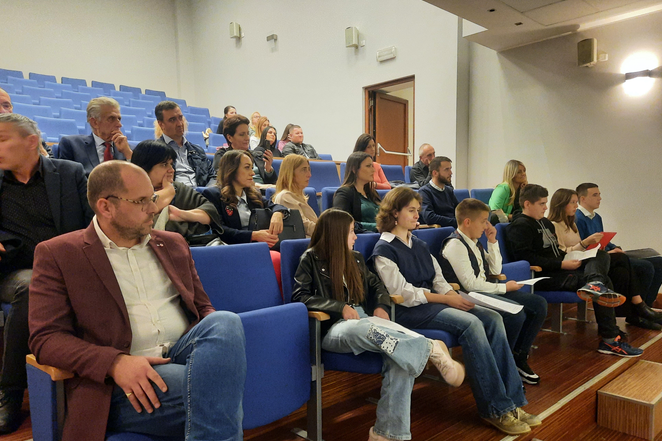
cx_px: 332
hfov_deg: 67.4
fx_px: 496
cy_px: 238
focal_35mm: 27
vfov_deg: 47.9
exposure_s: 1/25
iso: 640
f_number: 2
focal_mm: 4.6
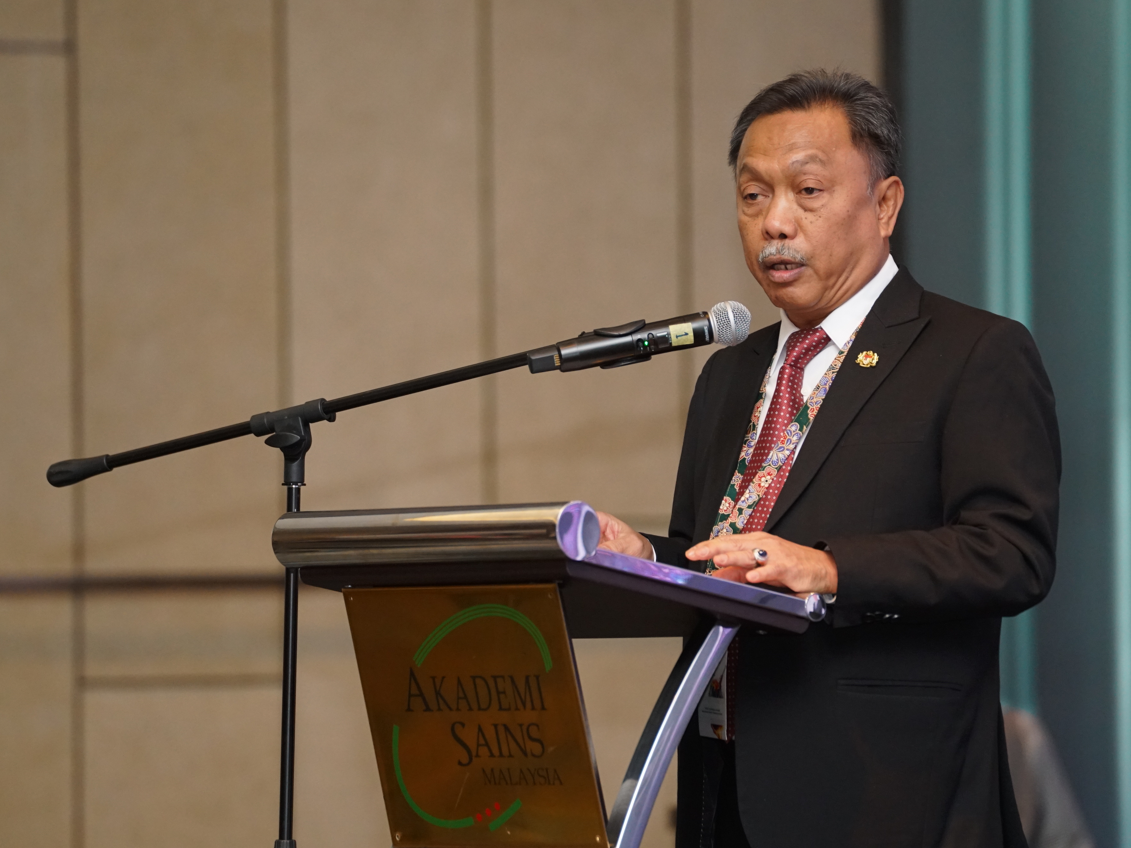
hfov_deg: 8.0
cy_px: 424
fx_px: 8070
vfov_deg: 6.0
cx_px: 616
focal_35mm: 247
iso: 2000
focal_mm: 152
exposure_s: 1/200
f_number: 2.8
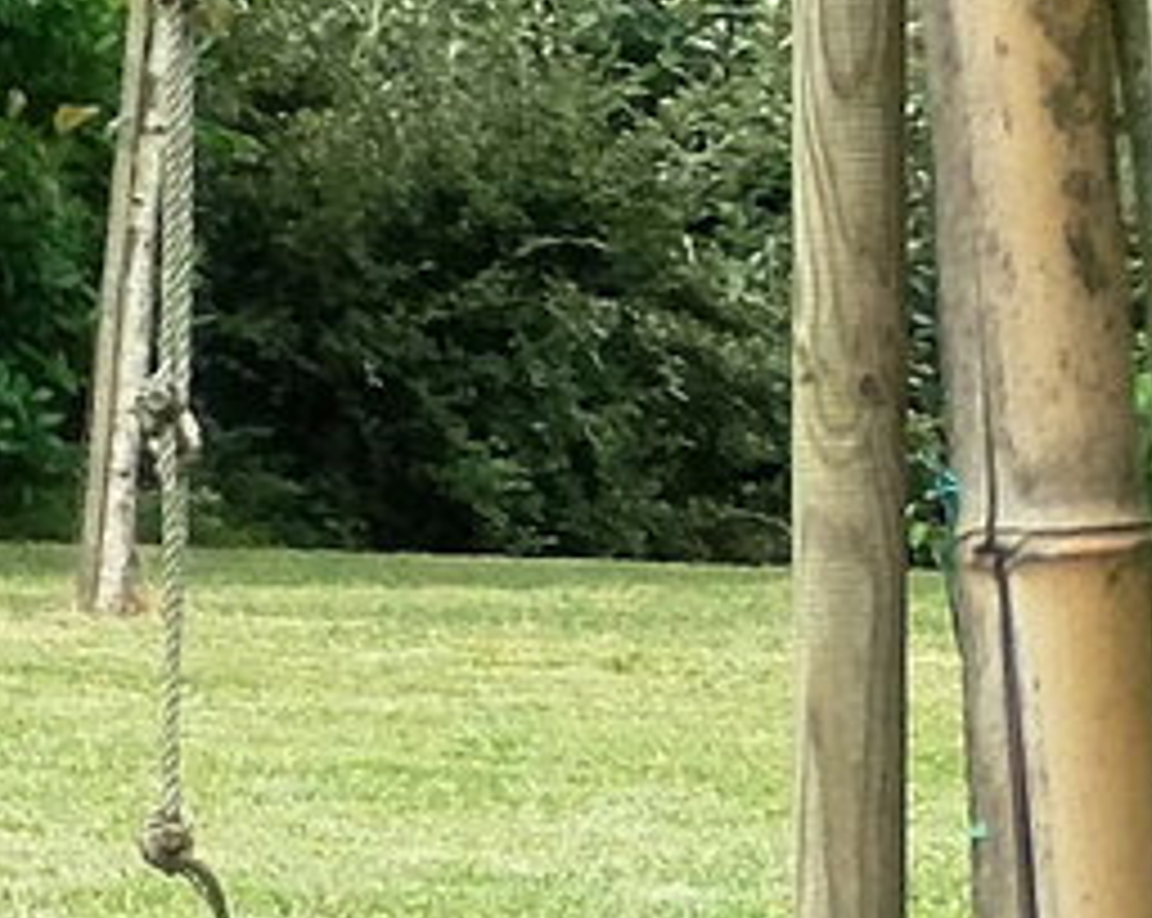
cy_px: -540
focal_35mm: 550
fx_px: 18724
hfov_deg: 3.5
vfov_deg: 2.8
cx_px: -1980
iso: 100
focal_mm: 15.9
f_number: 4.4
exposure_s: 1/320
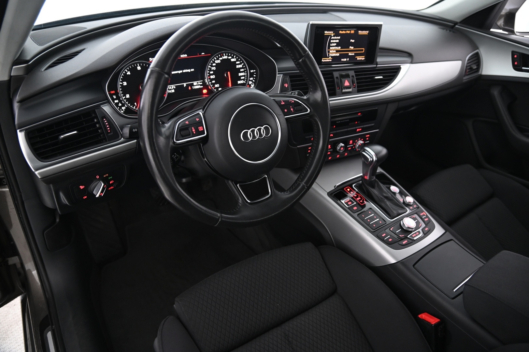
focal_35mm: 24
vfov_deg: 53.1
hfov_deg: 73.8
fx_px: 352
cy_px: 176
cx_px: 264
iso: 2000
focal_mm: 24
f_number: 4
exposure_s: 1/15
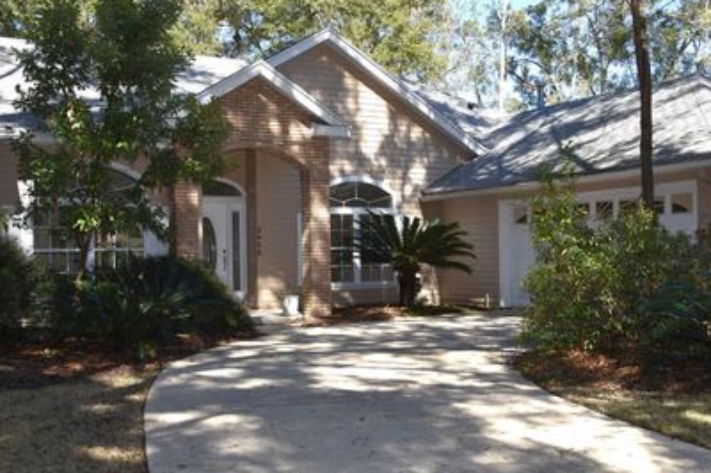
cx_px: 371
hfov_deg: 43.6
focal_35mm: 45
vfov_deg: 29.8
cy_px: 259
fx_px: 888
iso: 100
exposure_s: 1/160
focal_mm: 24
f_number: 6.3
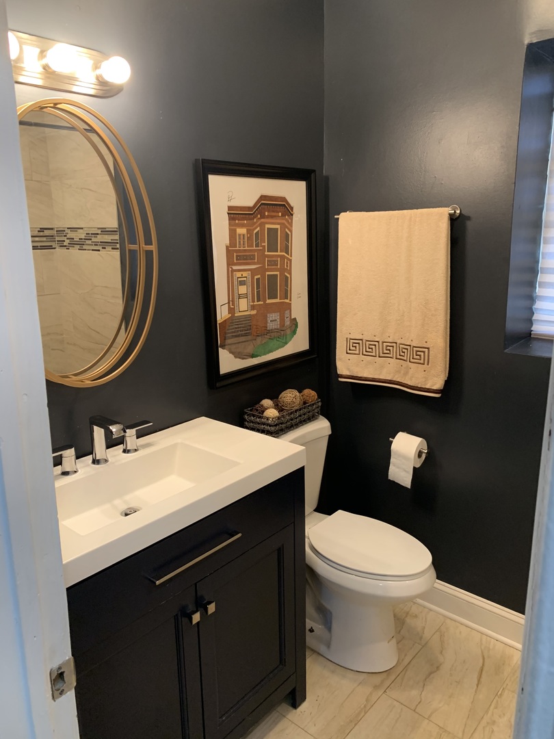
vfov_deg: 67.3
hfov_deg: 53.1
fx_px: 555
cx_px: 277
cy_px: 370
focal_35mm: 26
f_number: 1.8
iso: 200
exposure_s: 1/60
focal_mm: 4.25
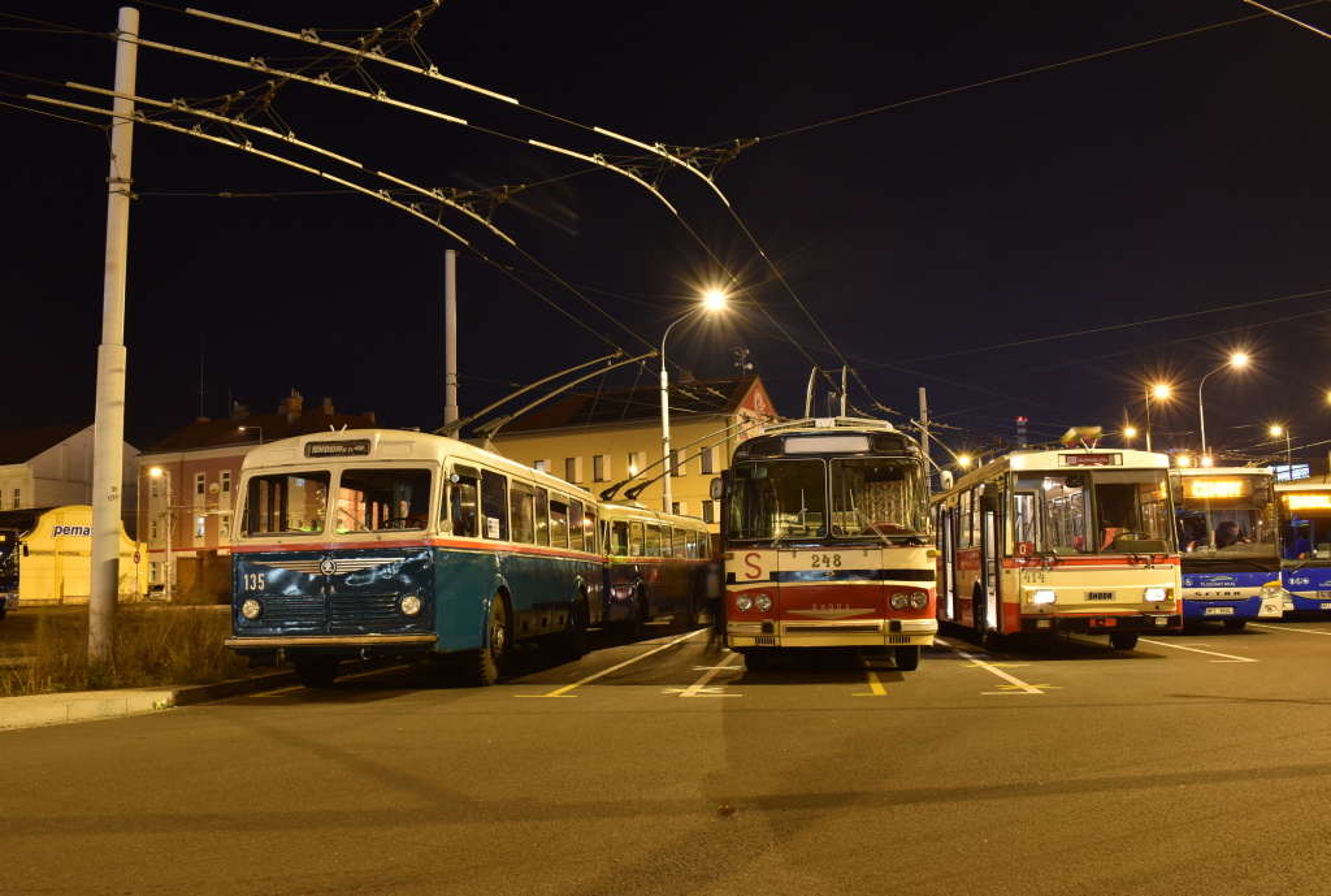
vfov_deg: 42.0
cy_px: 448
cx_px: 666
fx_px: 1168
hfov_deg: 59.4
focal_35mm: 32
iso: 320
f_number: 7.1
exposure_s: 4
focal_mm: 21
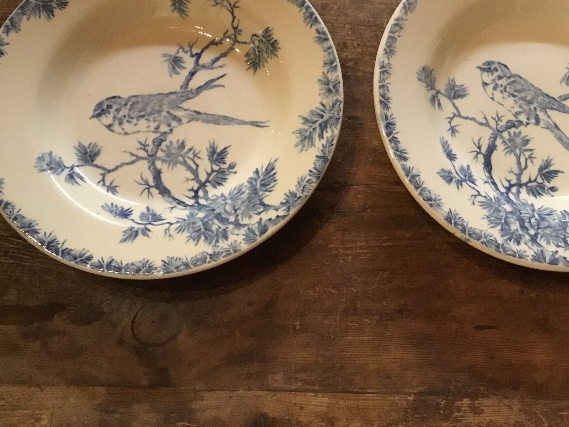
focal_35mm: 44
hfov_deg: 42.6
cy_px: 125
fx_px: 723
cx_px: 361
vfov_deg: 32.5
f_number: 2.4
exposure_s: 1/17
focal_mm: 3.3
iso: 250
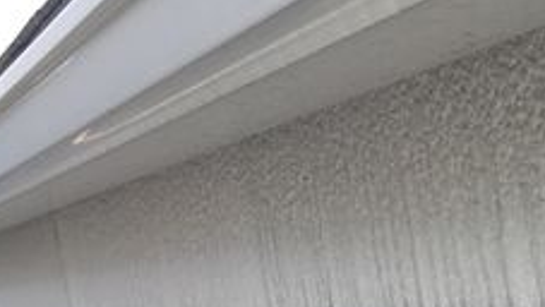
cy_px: 374
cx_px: 663
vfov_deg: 13.2
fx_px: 1287
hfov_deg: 22.0
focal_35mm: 89
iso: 25
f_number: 2.2
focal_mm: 4.15
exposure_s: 1/557
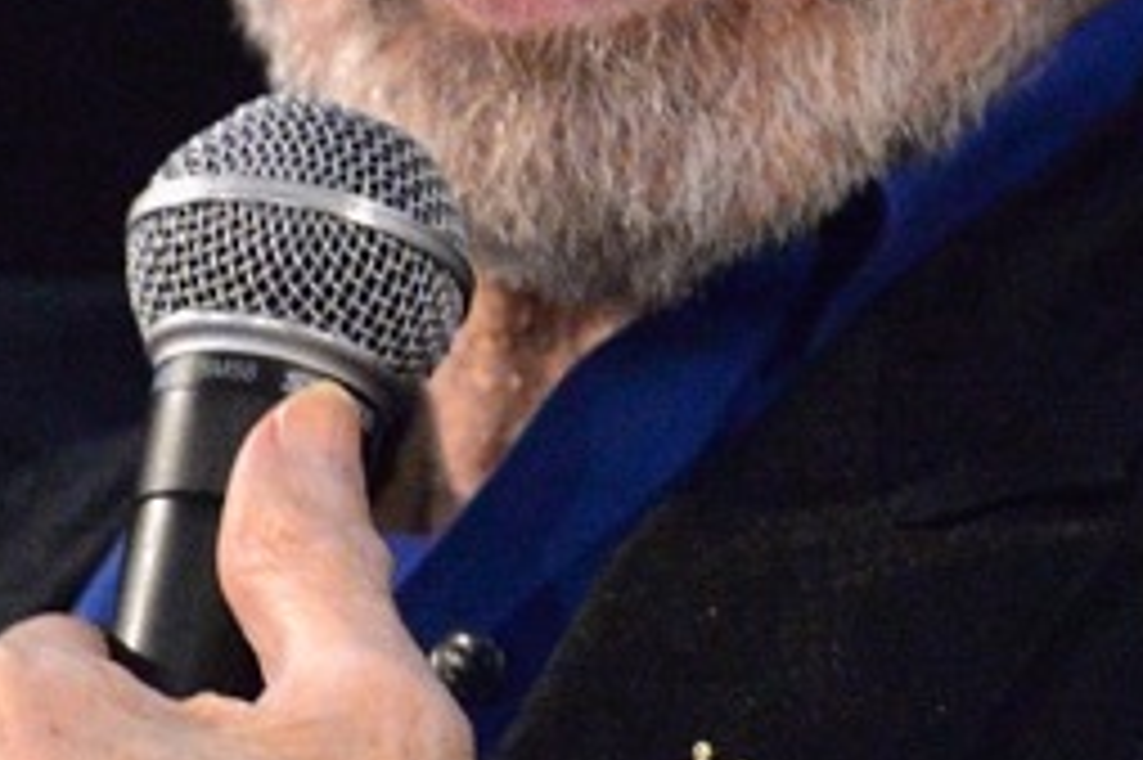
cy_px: 4
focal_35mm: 945
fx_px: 29983
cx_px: 513
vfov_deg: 1.5
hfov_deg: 2.2
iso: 5000
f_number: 2.8
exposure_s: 1/200
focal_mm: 200
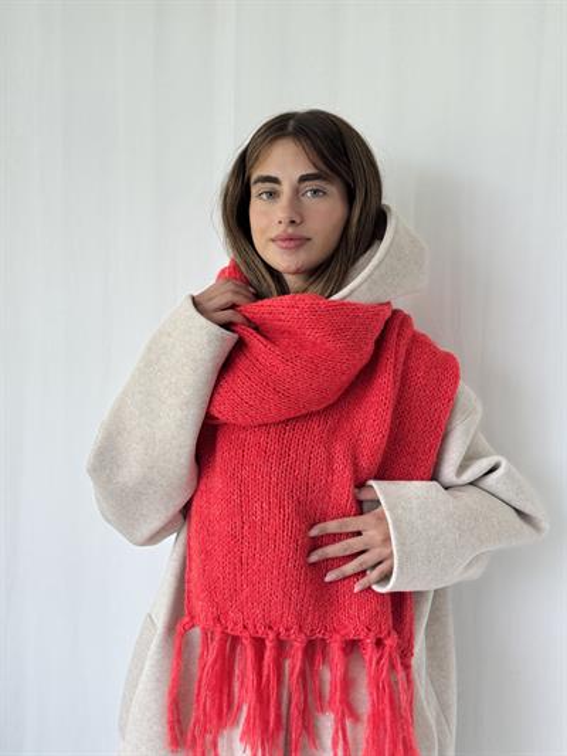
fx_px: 1048
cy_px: 378
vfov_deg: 39.6
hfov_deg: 30.3
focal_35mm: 48
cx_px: 284
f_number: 1.78
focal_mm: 6.76
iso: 80
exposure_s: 1/156
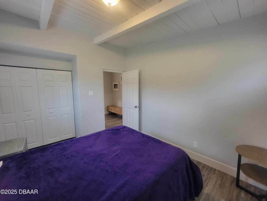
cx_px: 134
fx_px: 100
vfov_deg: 89.9
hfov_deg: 106.2
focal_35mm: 13
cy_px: 100
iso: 320
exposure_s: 1/60
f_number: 2.2
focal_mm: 2.2
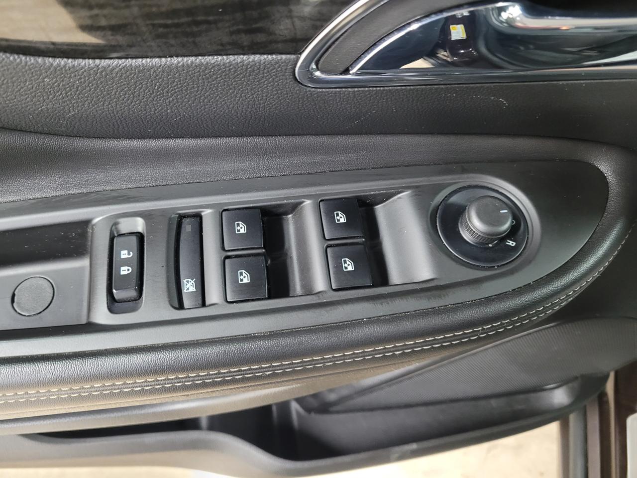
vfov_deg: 53.1
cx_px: 318
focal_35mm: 26
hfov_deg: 67.3
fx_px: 478
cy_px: 239
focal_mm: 5.4
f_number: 1.8
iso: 640
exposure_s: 1/30
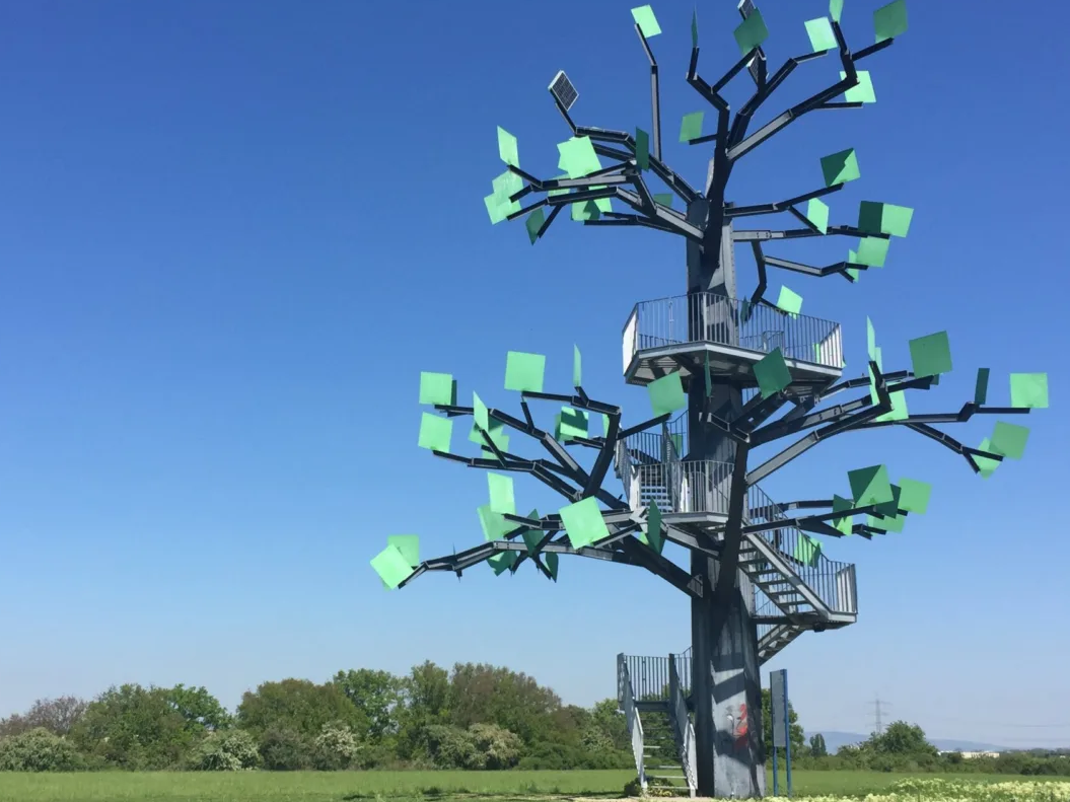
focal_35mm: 44
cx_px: 455
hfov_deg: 42.8
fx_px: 1360
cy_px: 417
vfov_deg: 32.9
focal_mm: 4.15
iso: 32
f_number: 2.2
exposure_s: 1/1883
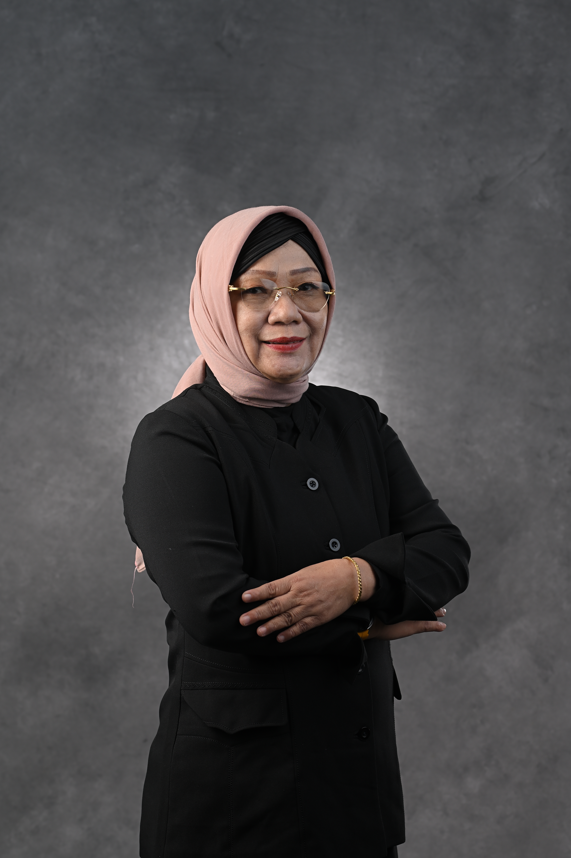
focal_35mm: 105
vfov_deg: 19.5
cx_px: 286
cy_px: 429
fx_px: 2501
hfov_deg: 13.0
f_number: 7.1
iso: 160
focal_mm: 105
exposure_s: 1/100
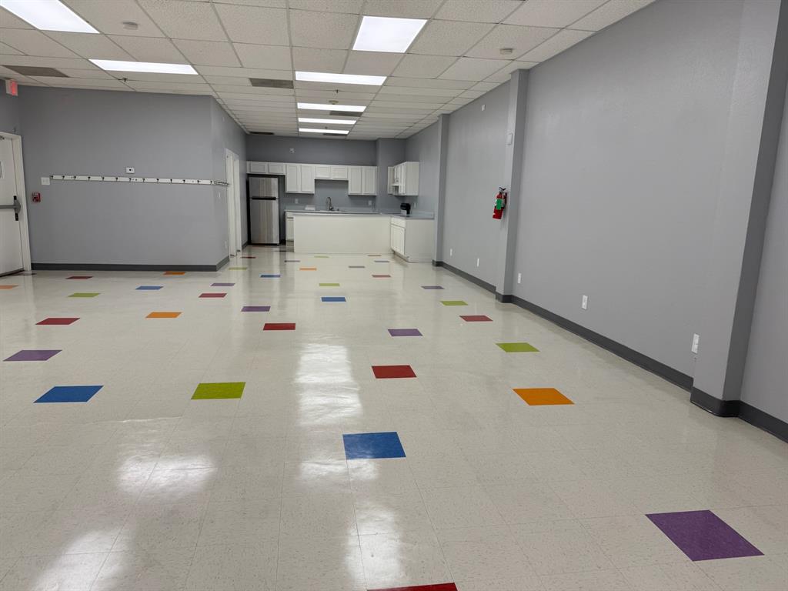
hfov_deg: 71.6
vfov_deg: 56.8
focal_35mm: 24
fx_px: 546
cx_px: 394
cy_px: 296
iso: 100
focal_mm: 6.76
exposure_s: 1/281
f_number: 1.78
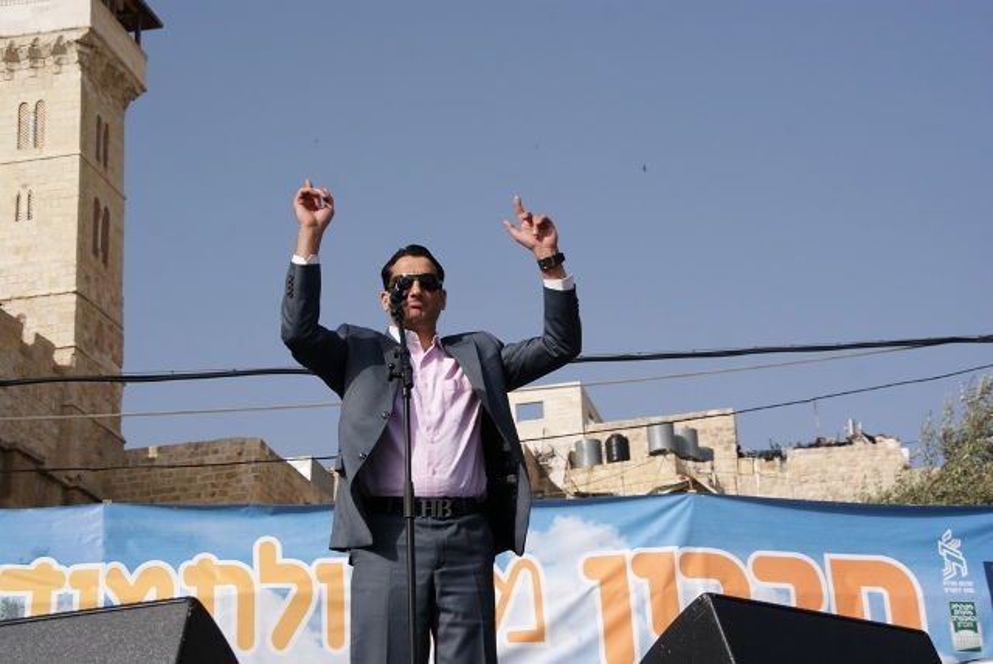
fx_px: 1864
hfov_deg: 29.8
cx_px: 496
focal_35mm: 68
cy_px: 332
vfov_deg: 20.2
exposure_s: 1/320
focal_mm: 45
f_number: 9
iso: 100
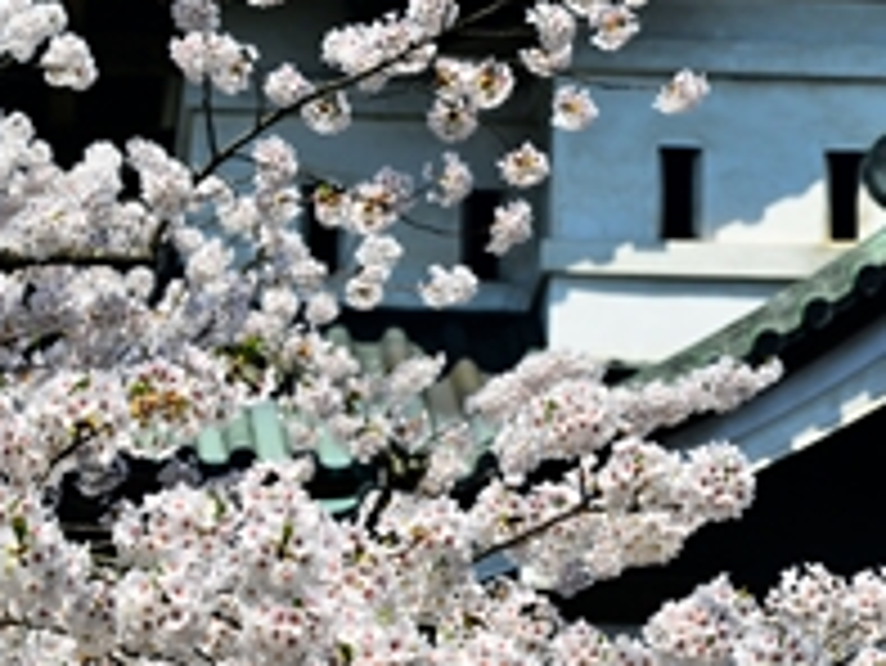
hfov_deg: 8.5
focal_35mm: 234
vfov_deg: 6.3
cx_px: 364
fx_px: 5993
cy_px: 578
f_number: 10
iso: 250
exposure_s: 1/400
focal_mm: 120
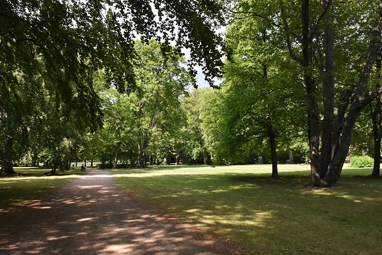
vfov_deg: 47.9
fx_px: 286
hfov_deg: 67.4
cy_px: 128
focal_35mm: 27
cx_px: 191
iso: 3200
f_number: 9
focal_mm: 18
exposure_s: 1/3200
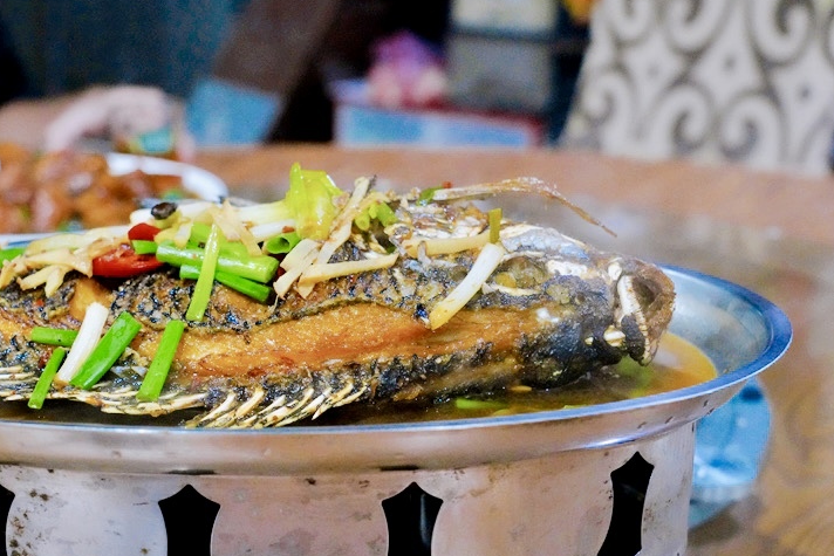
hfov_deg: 29.0
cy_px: 373
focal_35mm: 69
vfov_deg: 19.7
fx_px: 1599
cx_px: 261
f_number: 5.6
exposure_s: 1/100
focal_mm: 48
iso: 6400
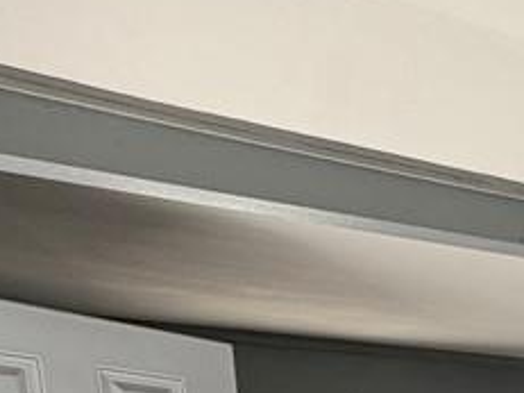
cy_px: 625
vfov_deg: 19.8
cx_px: 1071
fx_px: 938
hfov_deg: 18.5
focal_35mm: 62
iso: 125
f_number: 2.2
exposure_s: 1/121
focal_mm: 2.22
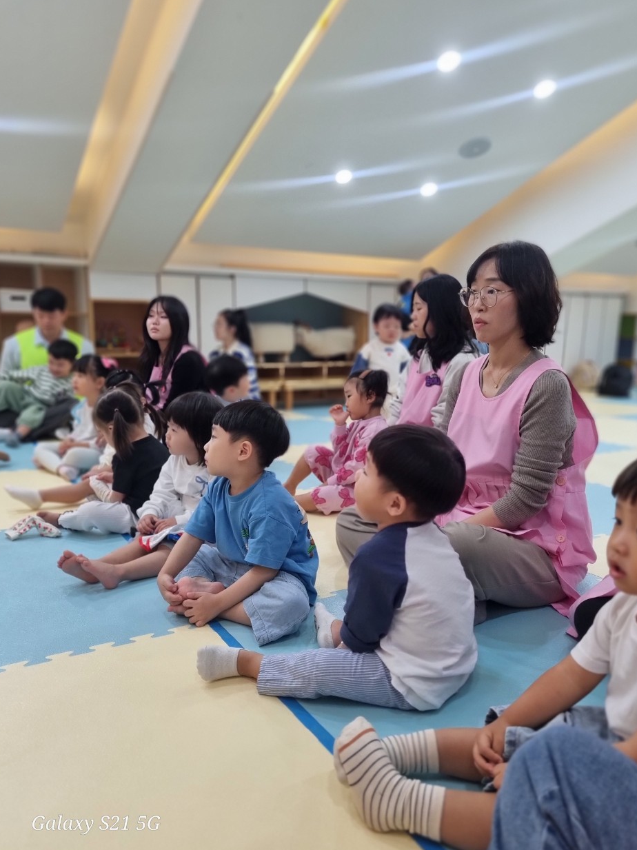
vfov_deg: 65.3
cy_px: 435
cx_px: 321
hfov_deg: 51.3
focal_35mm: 27
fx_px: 663
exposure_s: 1/120
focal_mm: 5.4
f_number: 1.8
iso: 200
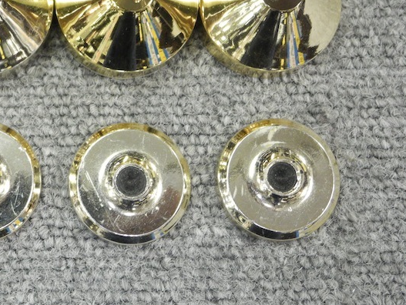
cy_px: 75
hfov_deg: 21.1
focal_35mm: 91
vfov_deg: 16.2
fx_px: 1068
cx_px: 46
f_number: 3.5
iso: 400
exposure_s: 1/30.8
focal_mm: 10.7
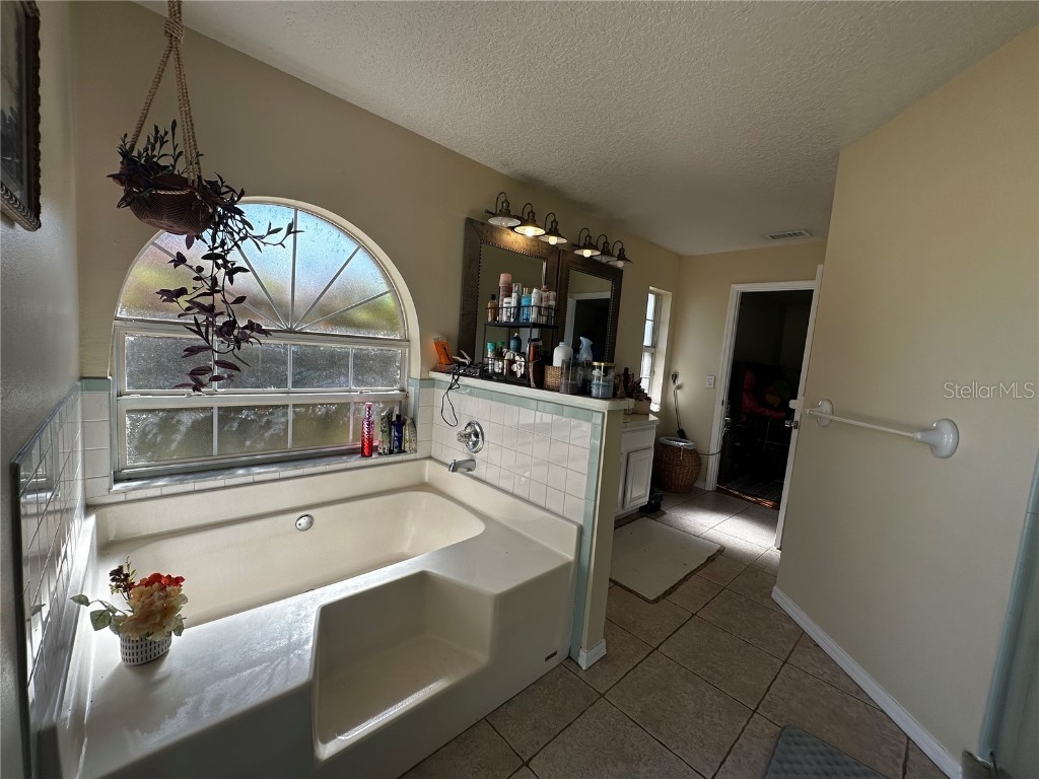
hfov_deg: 102.1
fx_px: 420
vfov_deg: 85.7
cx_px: 520
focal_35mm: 14
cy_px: 390
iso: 40
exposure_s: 1/295
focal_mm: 2.22
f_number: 2.2
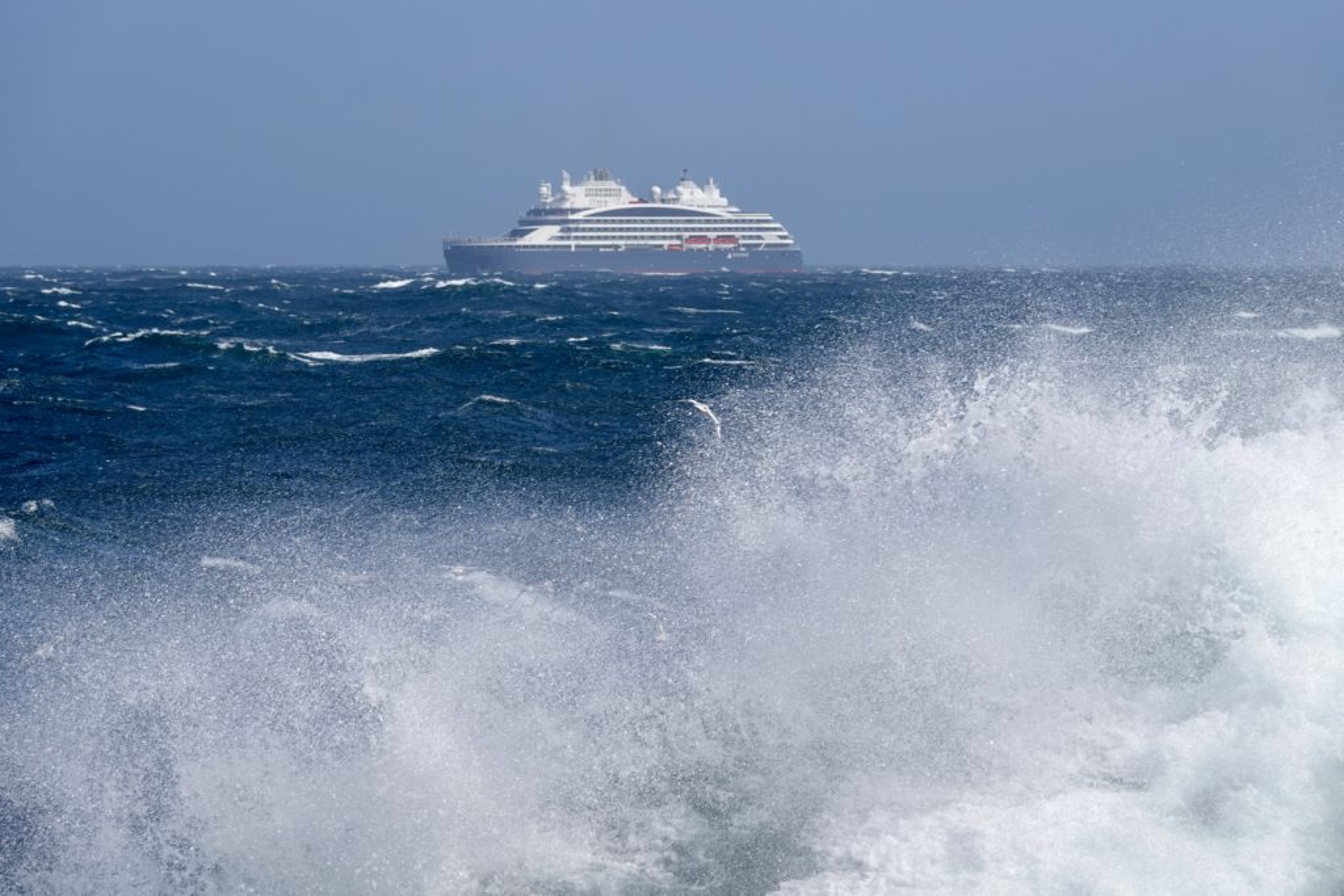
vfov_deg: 8.9
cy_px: 448
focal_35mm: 154
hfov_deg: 13.3
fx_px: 5750
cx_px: 672
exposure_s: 1/1000
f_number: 4.5
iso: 100
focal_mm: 56.39
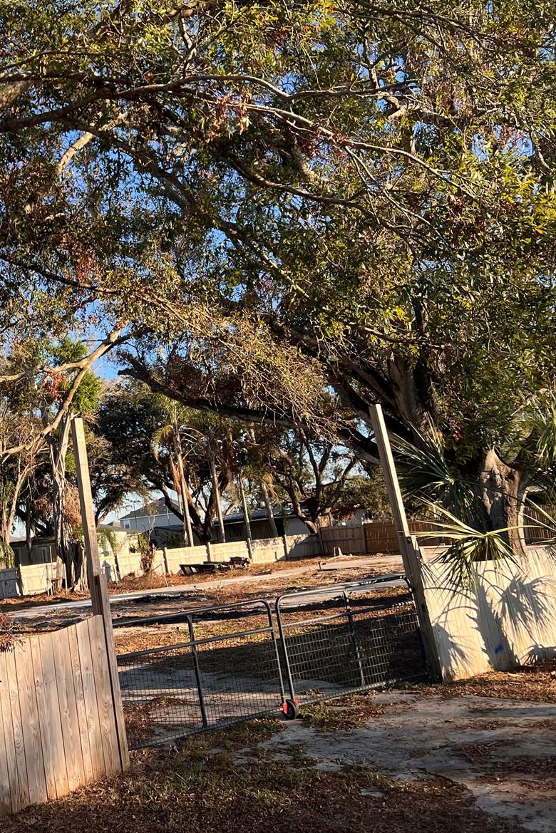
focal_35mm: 37
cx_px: 11
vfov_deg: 51.9
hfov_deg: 33.2
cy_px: 415
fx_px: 857
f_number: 1.5
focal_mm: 5.7
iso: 50
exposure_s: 1/1135
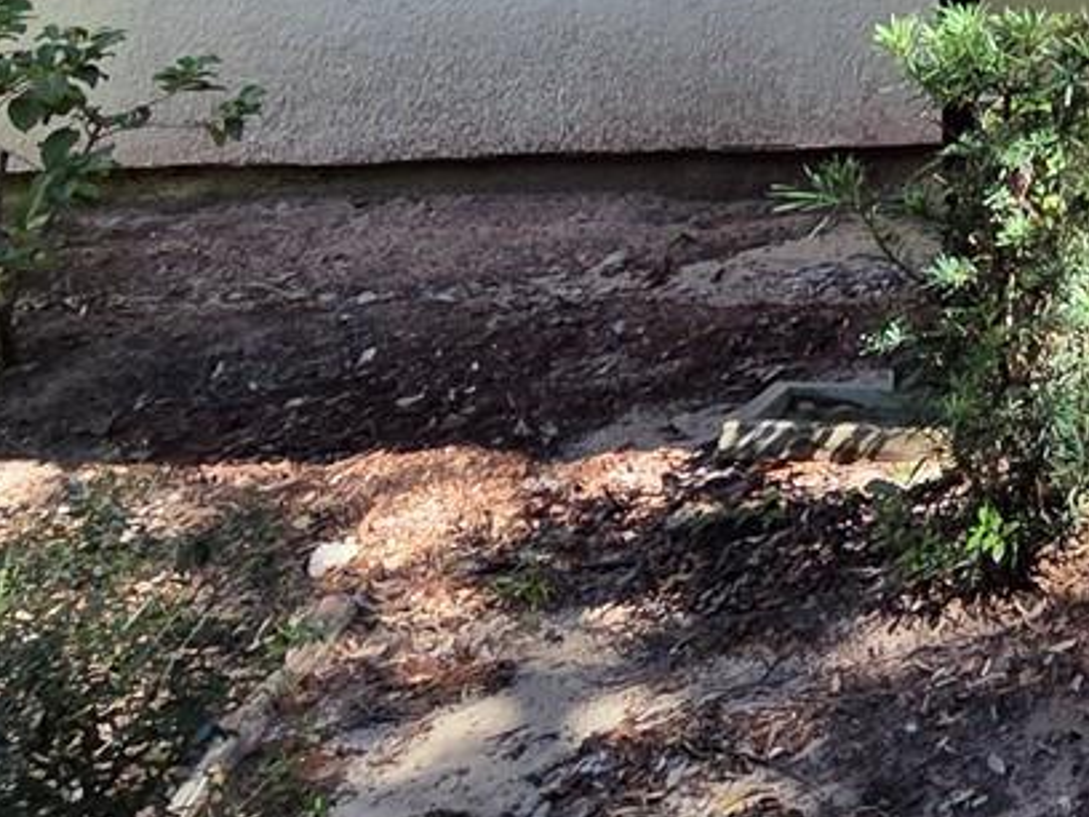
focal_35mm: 51
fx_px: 1604
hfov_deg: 26.5
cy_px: -392
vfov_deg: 23.3
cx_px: 1650
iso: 50
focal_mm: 2.2
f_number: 2.2
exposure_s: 1/197
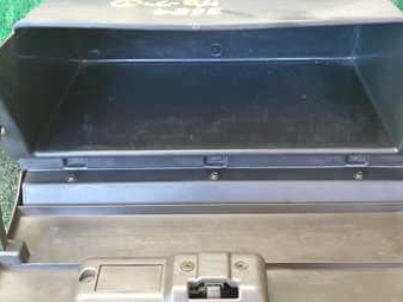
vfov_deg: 27.5
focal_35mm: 53
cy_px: 134
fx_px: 617
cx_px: 216
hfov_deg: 36.2
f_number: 2.3
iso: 400
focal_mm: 5.4
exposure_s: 1/30
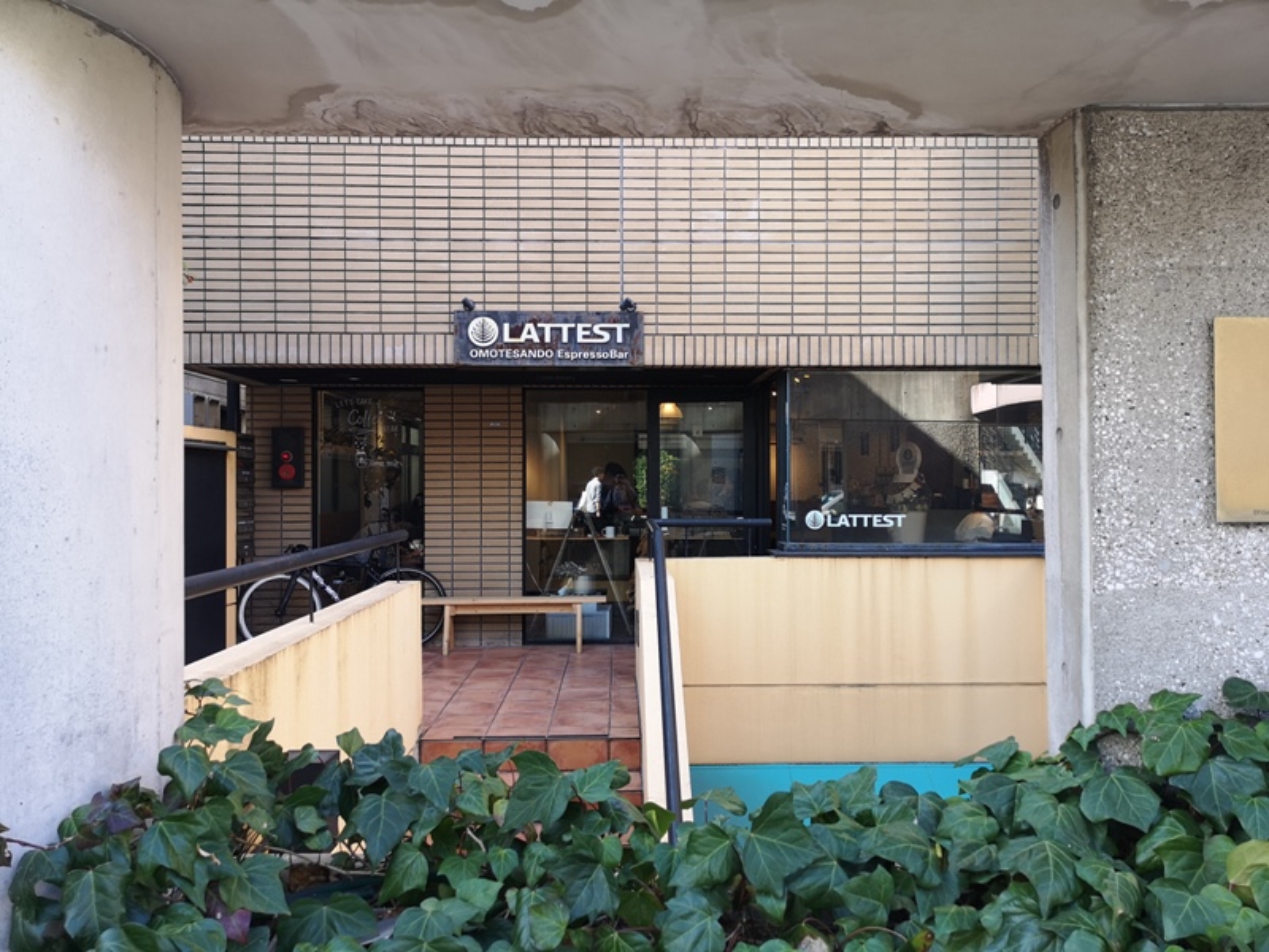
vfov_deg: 51.4
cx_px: 634
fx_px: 990
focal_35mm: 27
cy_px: 476
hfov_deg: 65.3
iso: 50
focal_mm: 3.95
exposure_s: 1/109
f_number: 1.8
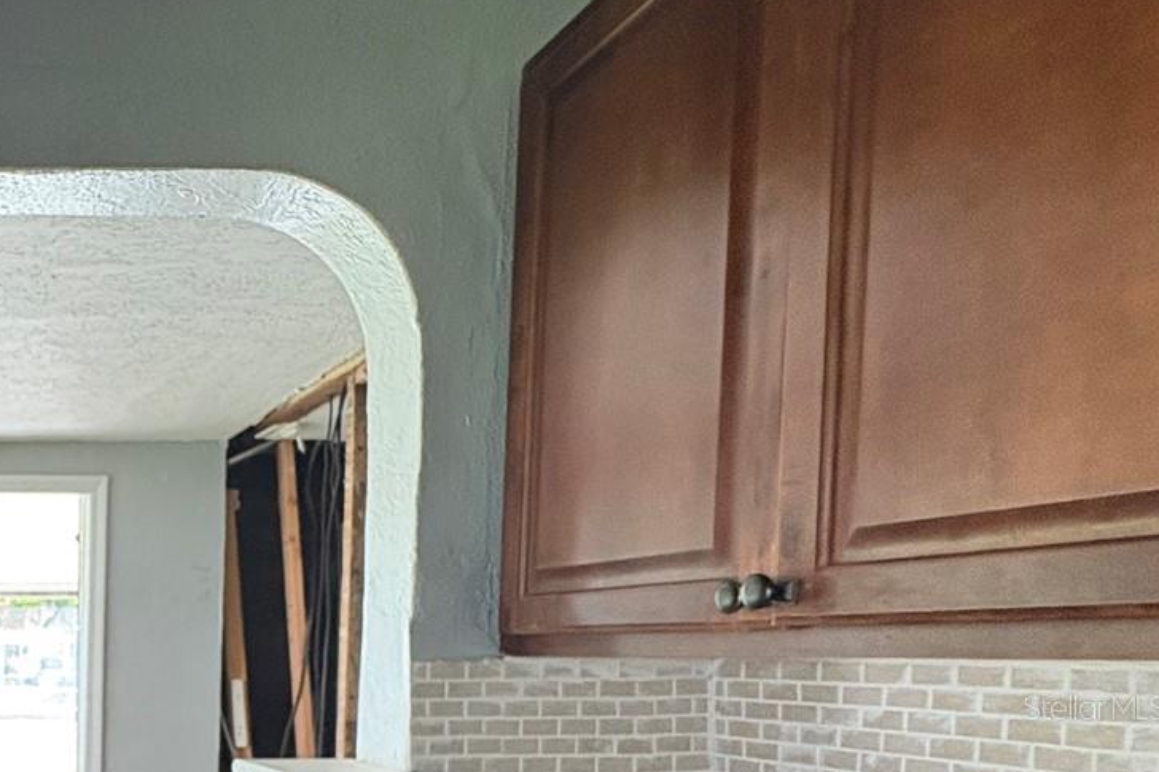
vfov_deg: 38.1
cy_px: 707
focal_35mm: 32
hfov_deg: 45.2
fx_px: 1030
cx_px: -100
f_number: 2.2
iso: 250
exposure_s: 1/60
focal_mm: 2.22
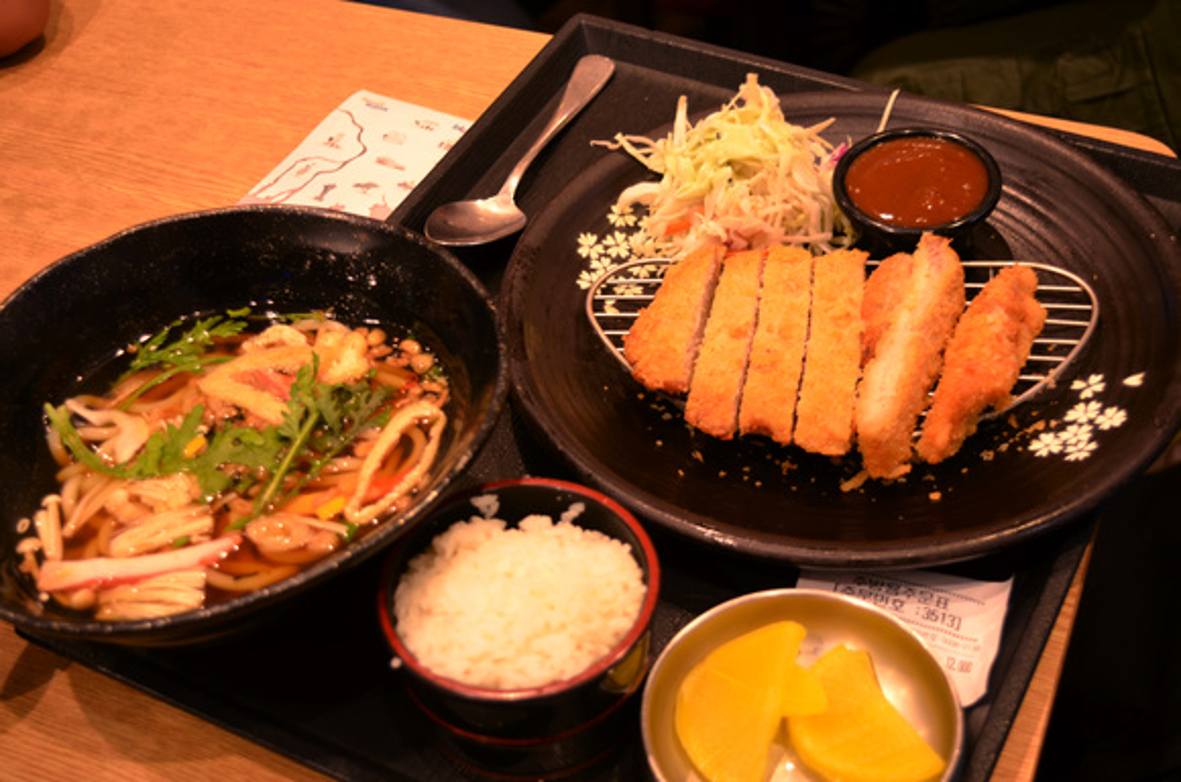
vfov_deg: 26.4
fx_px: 1669
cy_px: 391
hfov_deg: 39.0
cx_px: 590
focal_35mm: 51
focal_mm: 34
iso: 200
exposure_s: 1/15
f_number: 4.5
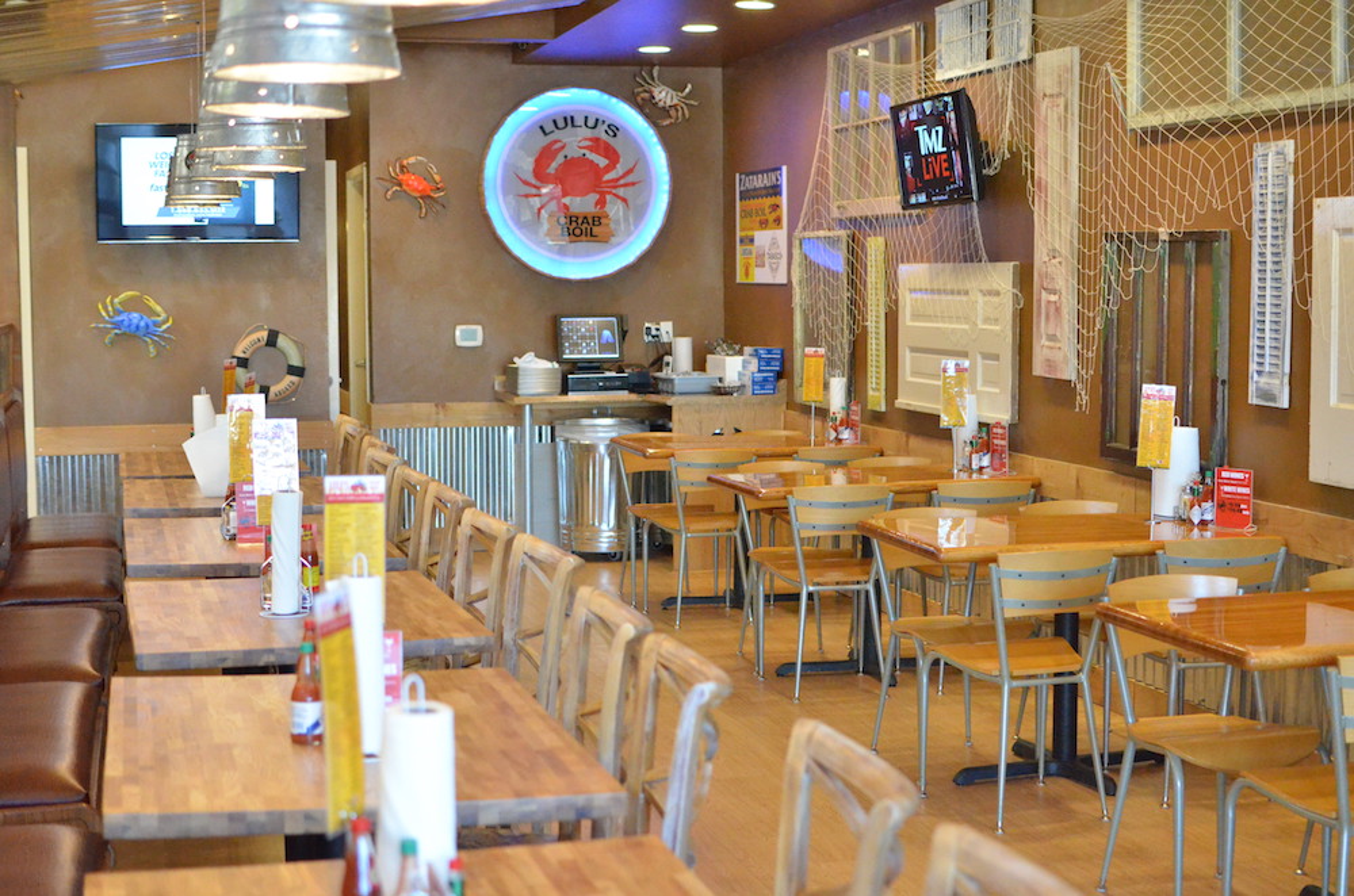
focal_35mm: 52
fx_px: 1970
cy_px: 448
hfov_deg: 37.9
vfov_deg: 25.6
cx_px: 677
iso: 5000
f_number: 2.5
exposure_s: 1/1000
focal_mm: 35
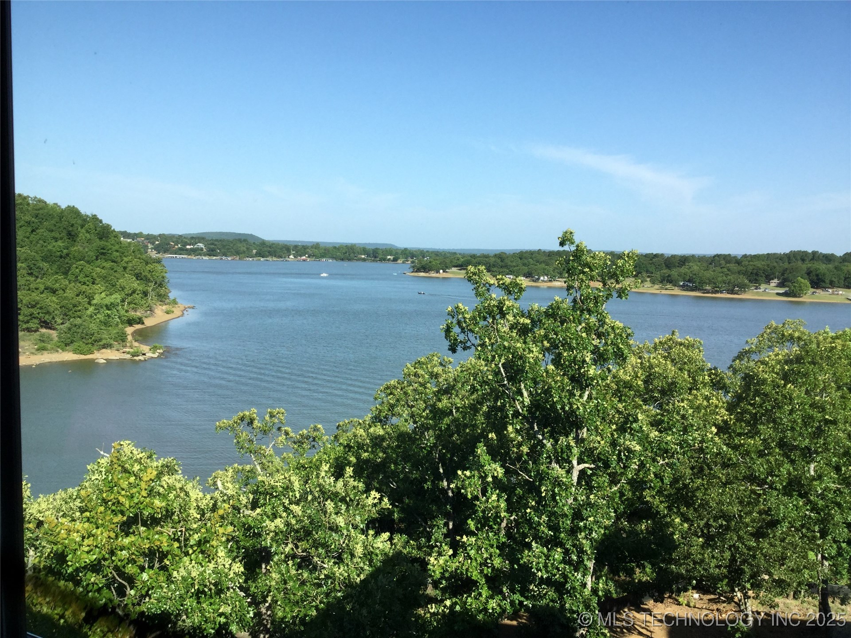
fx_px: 762
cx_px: 426
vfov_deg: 45.4
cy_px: 319
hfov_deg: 58.4
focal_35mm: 31
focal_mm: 3.3
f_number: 2.4
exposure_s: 1/652
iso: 25
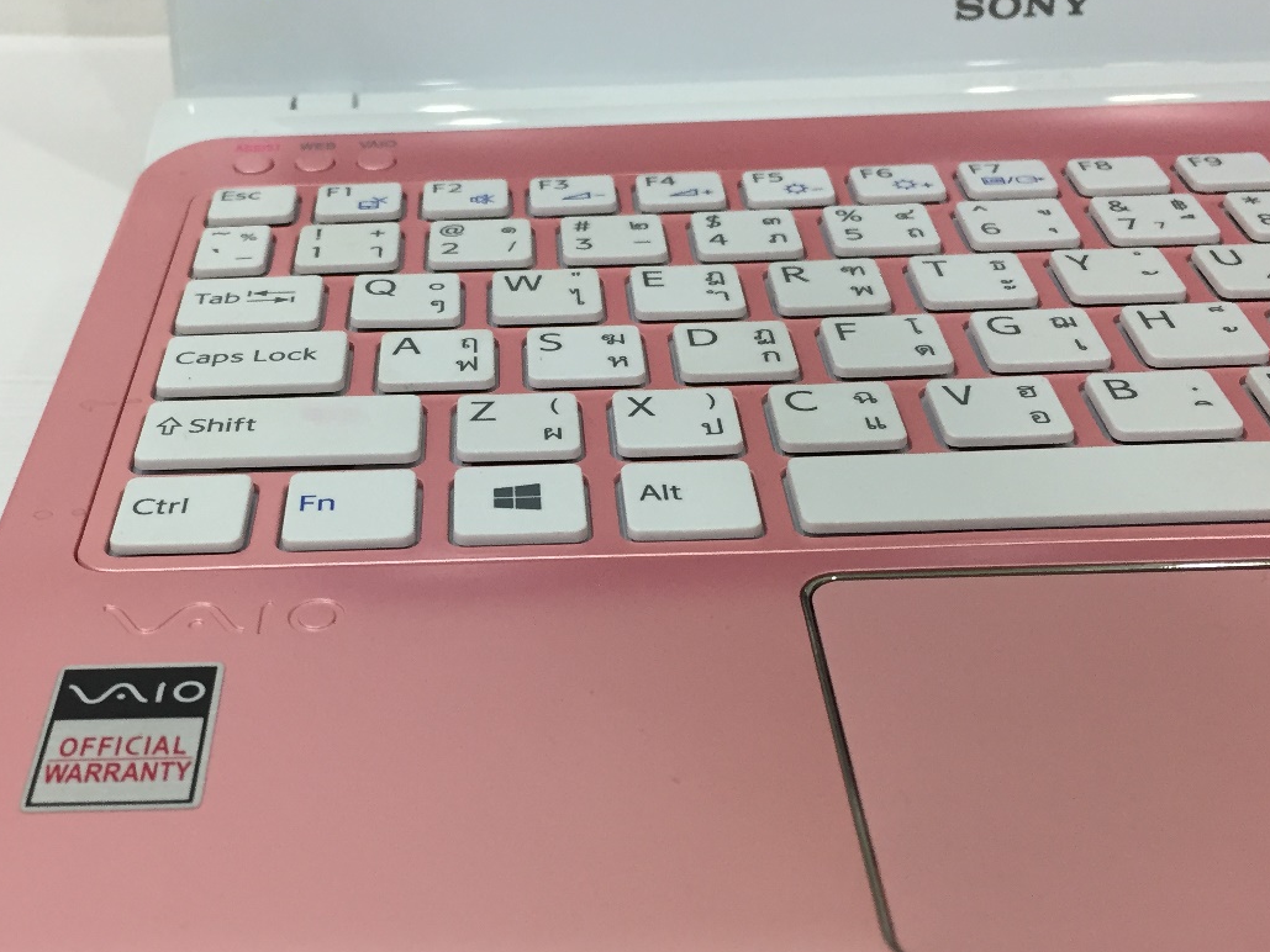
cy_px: 522
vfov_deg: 31.5
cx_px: 457
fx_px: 1688
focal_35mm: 46
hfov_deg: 40.9
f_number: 2.2
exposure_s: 1/33
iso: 64
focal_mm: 4.15
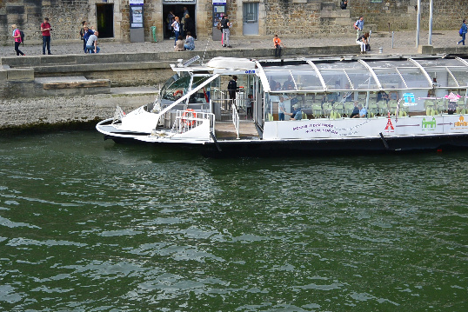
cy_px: 108
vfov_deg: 21.2
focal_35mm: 64
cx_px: 301
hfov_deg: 31.2
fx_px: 832
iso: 100
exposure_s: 1/400
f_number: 4.2
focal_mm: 16.1
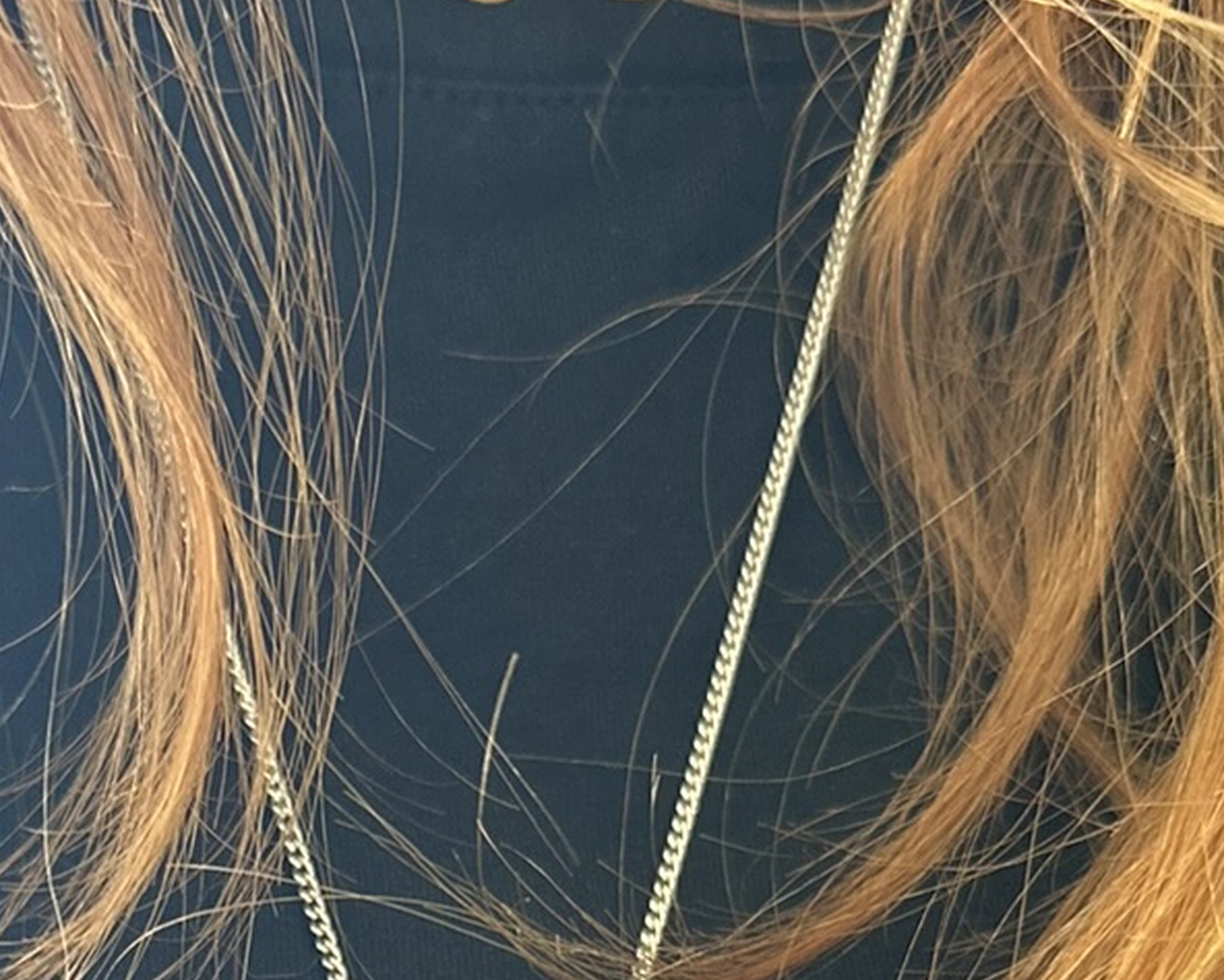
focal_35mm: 81
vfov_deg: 16.8
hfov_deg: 23.5
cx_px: 409
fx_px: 2935
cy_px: 1557
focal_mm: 6.86
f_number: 1.78
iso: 250
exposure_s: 1/60
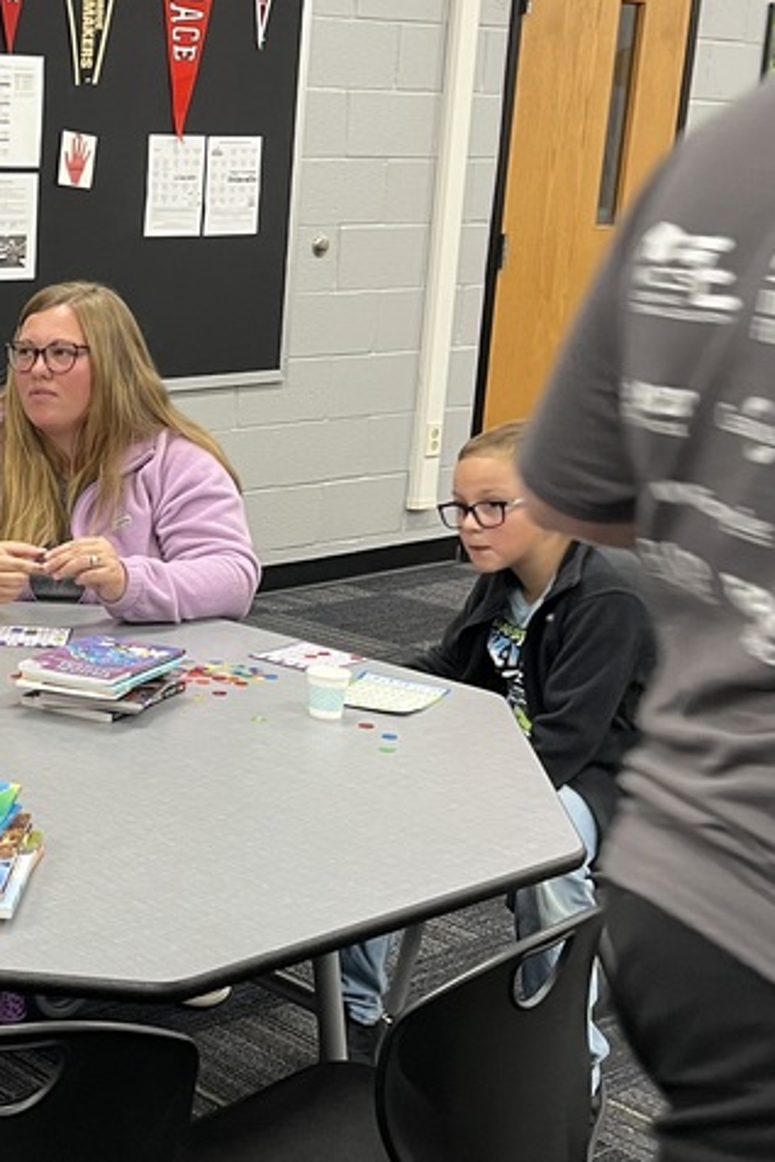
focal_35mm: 58
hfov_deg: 22.2
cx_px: -61
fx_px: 1873
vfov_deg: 34.5
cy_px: 636
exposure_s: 1/60
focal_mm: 5.1
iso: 125
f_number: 1.6
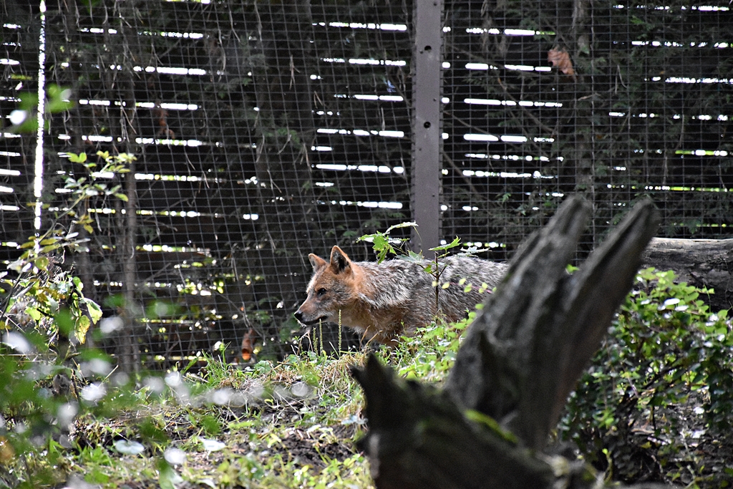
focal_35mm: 210
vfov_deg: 6.5
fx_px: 4276
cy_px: 244
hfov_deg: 9.8
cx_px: 366
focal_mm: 140
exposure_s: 1/500
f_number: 5.6
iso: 7200
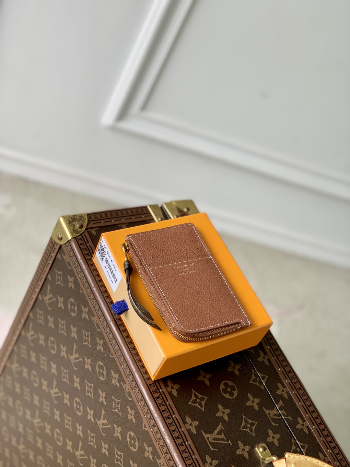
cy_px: 234
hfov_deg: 28.0
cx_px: 175
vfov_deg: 36.8
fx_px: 701
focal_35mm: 52
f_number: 2.4
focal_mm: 6
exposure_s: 1/122
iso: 16
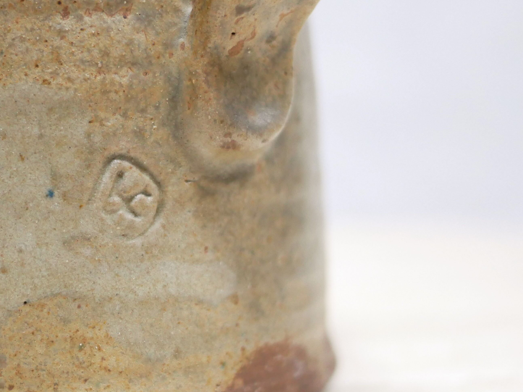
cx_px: 164
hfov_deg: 28.3
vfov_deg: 21.6
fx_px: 1028
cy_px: 207
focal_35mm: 68
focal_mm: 20
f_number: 1.7
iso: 1600
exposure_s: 1/60
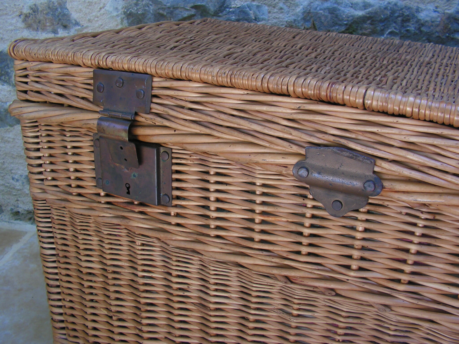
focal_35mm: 36
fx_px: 477
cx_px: 230
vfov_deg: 39.7
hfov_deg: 51.4
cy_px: 172
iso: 64
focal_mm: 6
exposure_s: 1/60
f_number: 3.2
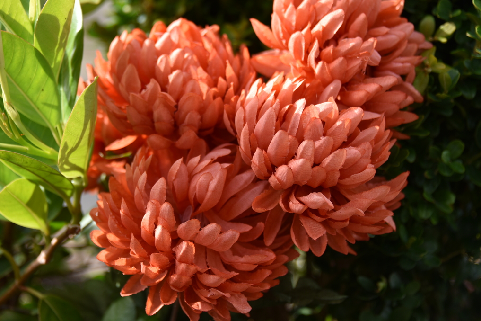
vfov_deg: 12.8
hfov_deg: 19.1
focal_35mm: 107
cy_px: 147
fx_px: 1430
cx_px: 233
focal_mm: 85
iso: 100
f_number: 5.3
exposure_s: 1/200
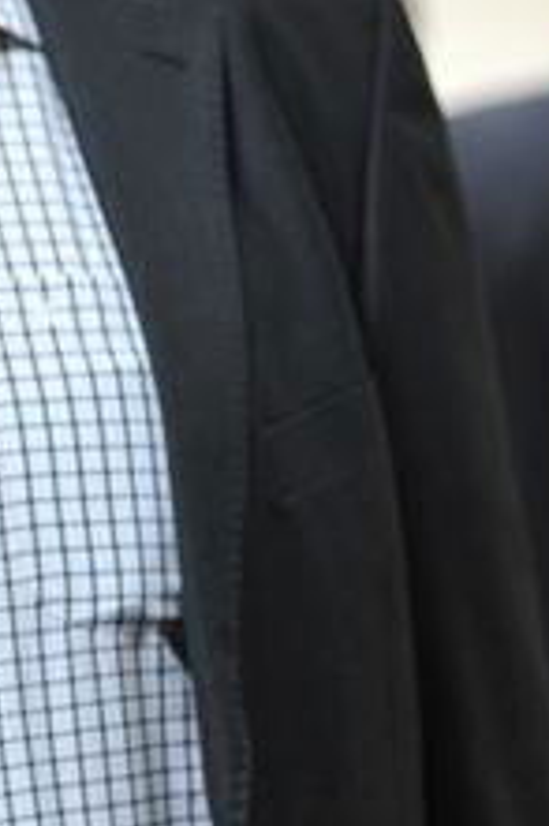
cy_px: 82
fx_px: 3986
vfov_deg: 11.7
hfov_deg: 7.7
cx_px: -297
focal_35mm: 174
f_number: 2.5
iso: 1250
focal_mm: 50
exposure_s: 1/320
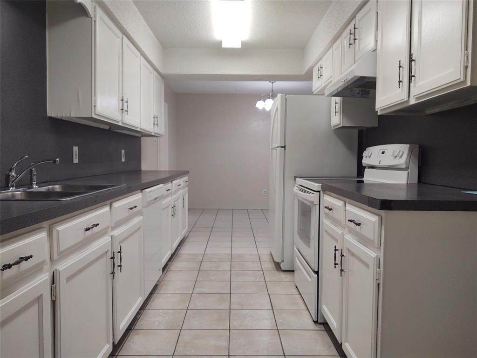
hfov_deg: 65.3
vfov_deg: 51.4
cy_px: 179
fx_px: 372
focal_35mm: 27
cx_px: 238
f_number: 1.7
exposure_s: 1/120
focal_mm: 4.75
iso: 157
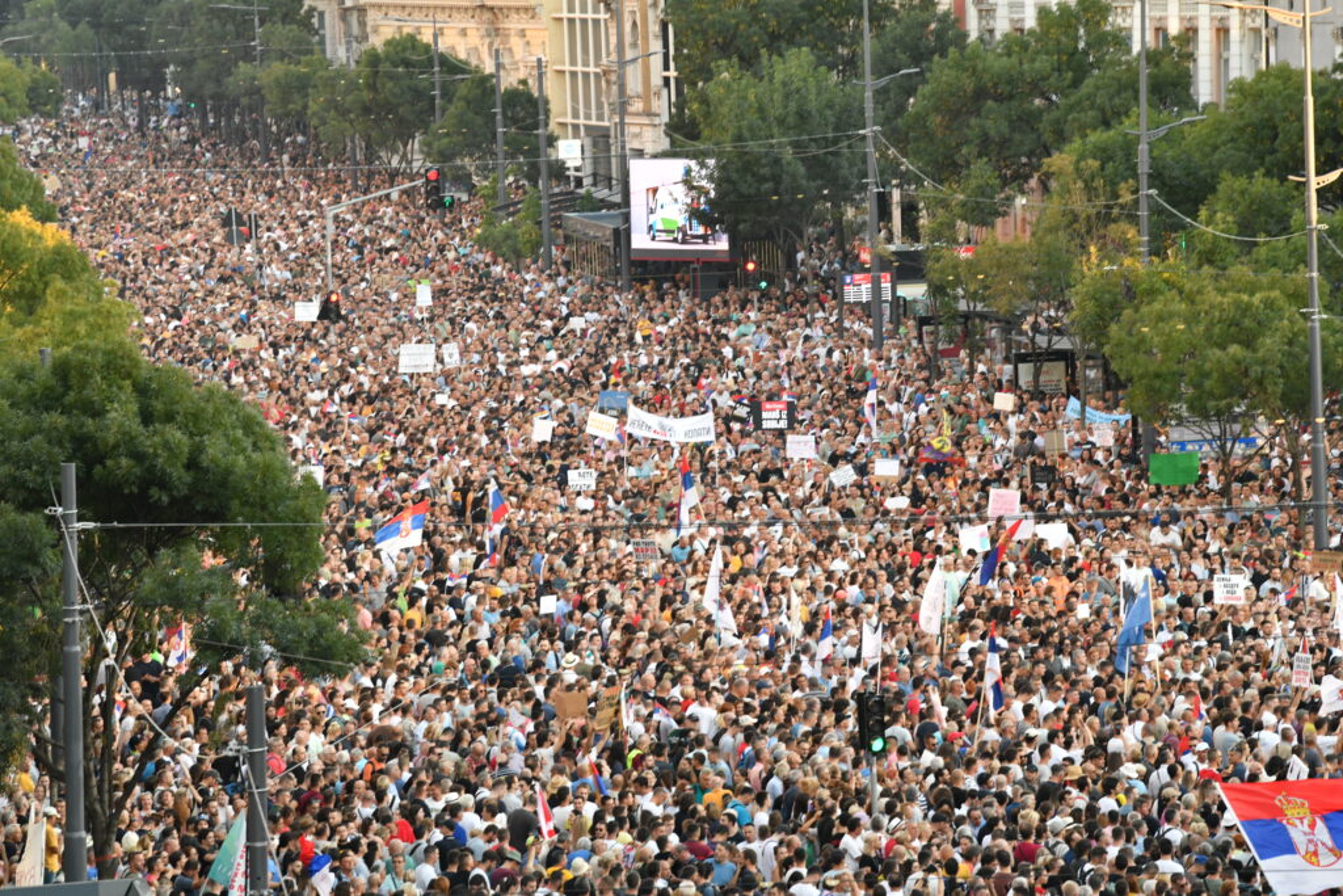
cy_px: 448
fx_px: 7462
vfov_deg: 6.9
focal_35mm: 200
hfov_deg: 10.3
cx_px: 672
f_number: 7.1
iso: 1600
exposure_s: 1/320
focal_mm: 200
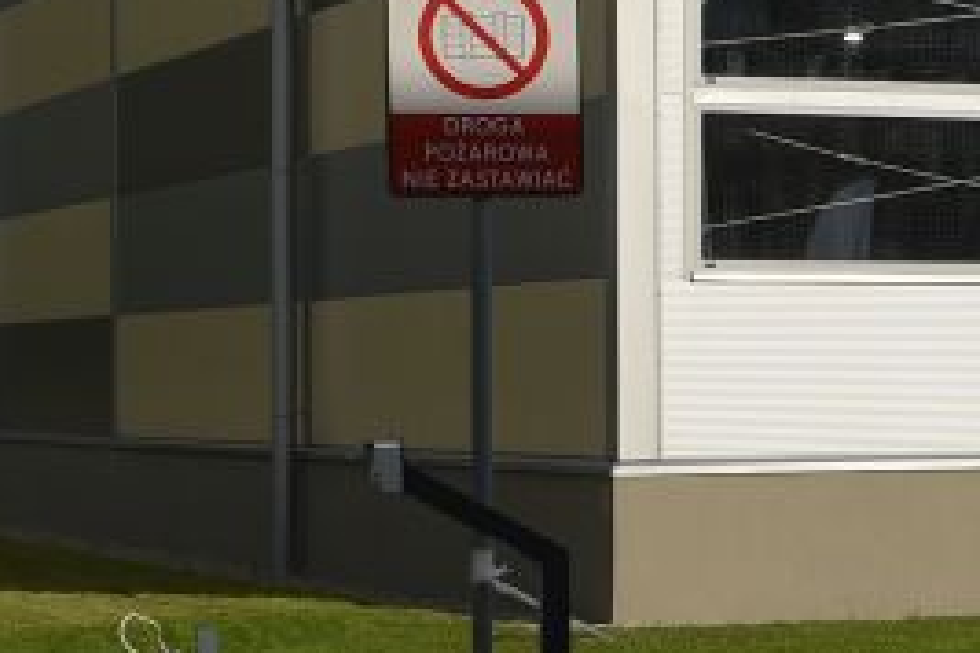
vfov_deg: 8.4
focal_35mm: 163
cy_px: 279
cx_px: 1923
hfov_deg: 11.4
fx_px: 4437
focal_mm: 29
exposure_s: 1/320
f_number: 9
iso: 100
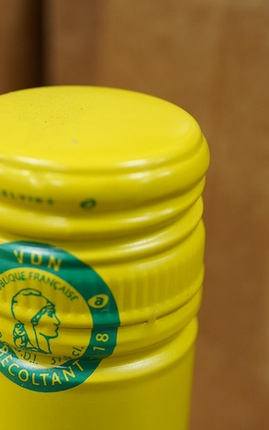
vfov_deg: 23.0
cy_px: 378
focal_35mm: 88
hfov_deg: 14.8
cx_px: 109
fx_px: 1033
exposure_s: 1/125
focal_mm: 30
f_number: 7.1
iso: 1250
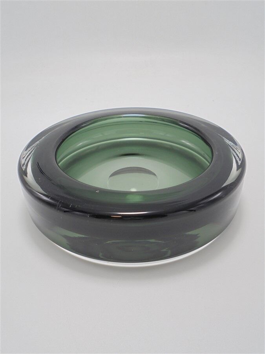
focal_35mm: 29
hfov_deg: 48.2
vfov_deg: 61.7
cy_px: 177
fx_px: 296
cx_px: 132
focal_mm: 5.3
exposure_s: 1/30
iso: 100
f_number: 3.7
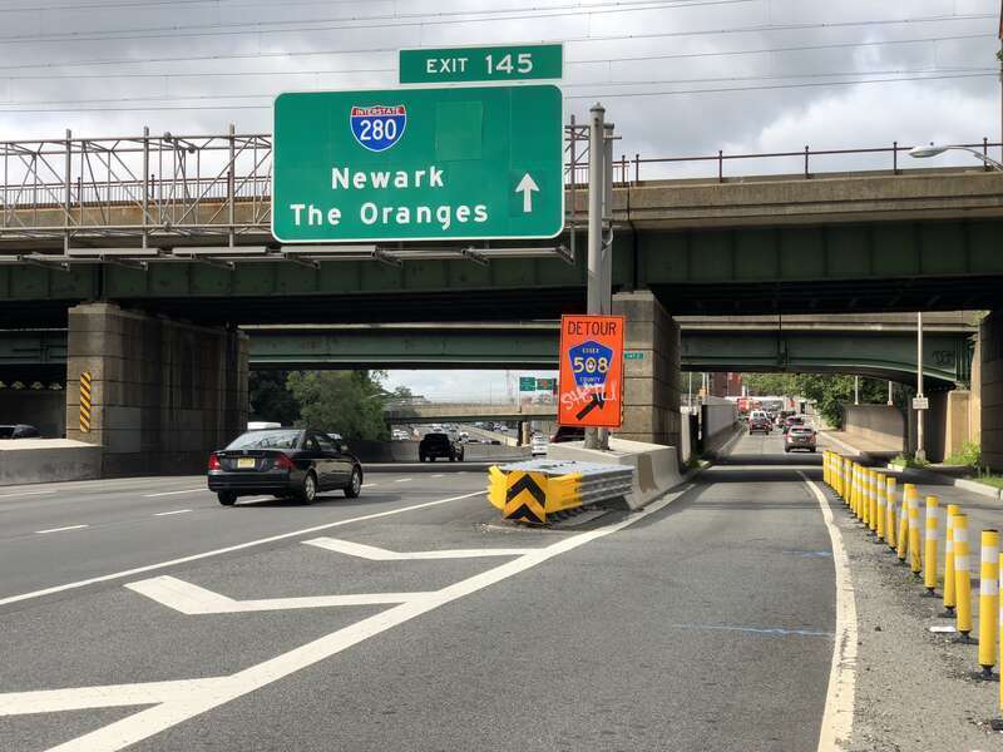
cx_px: 502
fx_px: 1507
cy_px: 376
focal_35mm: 52
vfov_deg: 28.0
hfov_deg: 36.8
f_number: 2.4
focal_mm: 6
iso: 16
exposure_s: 1/714
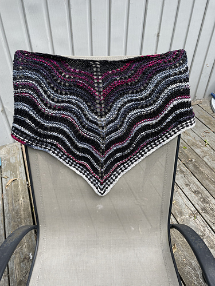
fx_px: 215
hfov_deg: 53.1
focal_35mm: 26
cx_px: 108
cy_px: 143
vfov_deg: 67.3
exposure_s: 1/515
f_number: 1.6
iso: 32
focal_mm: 4.2
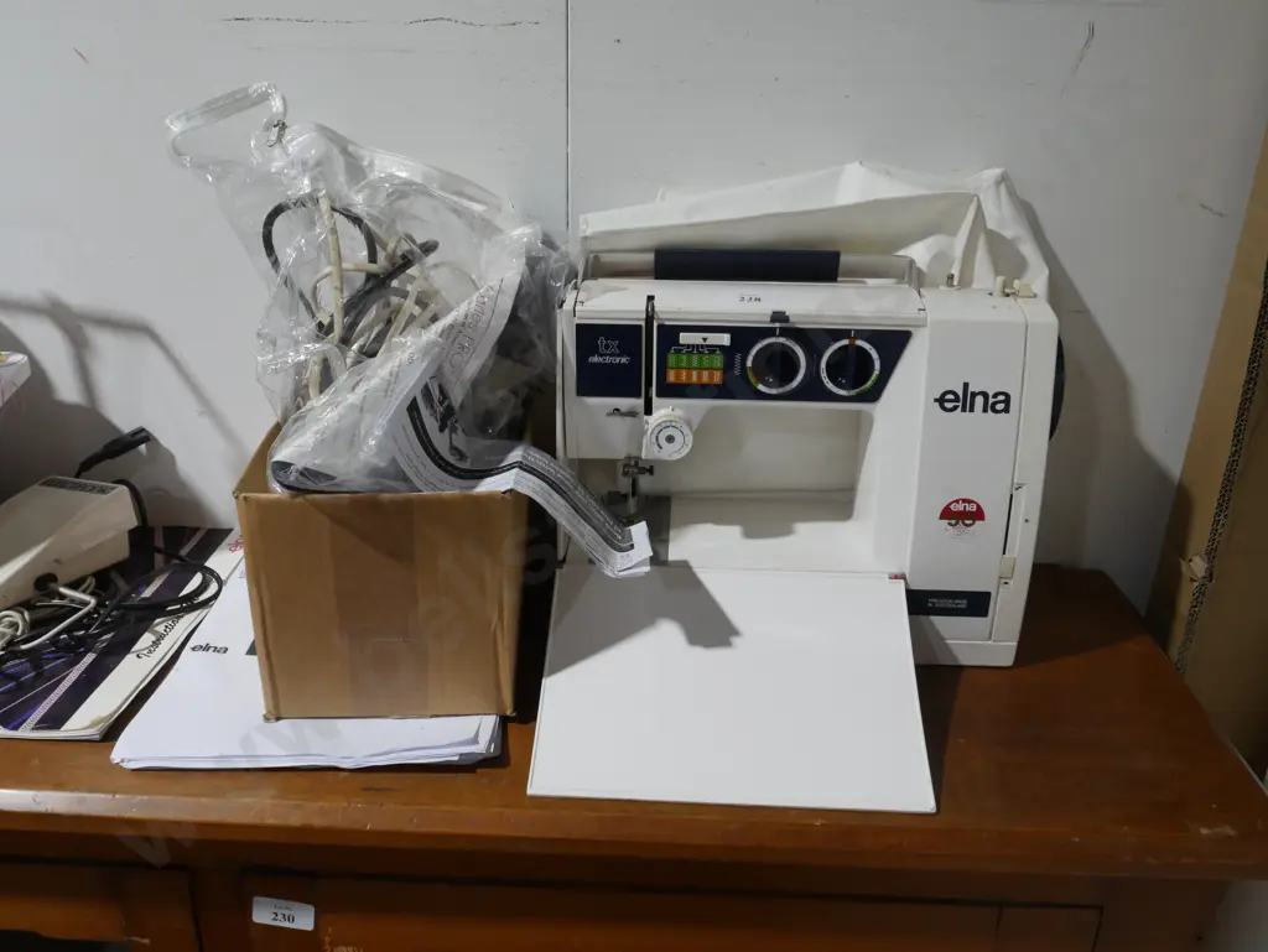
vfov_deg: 44.2
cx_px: 634
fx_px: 1173
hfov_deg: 56.8
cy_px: 476
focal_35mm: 32
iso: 1000
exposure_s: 1/60
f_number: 9
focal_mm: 16
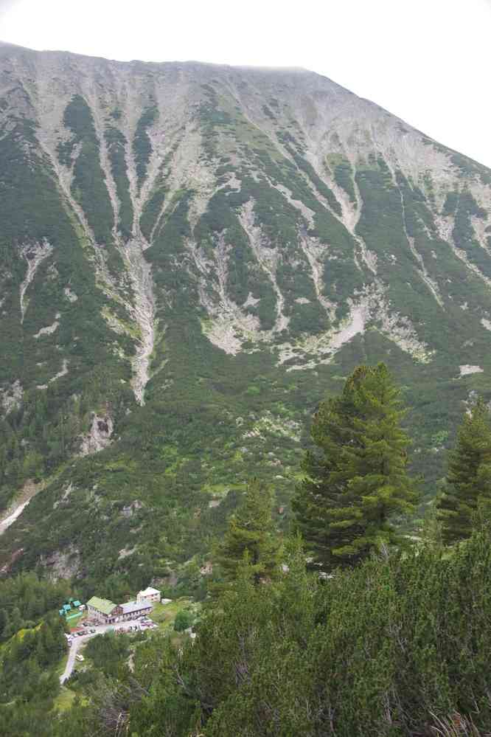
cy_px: 368
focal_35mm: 40
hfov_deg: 33.1
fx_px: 825
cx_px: 246
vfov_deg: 48.1
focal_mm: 26.9
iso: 1600
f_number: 5.6
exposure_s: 1/50
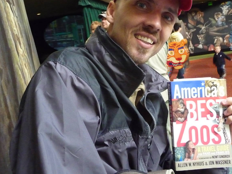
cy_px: 59
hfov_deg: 47.7
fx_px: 261
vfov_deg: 36.5
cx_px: 134
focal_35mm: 39
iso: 800
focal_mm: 4.7
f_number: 3.3
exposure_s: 1/40
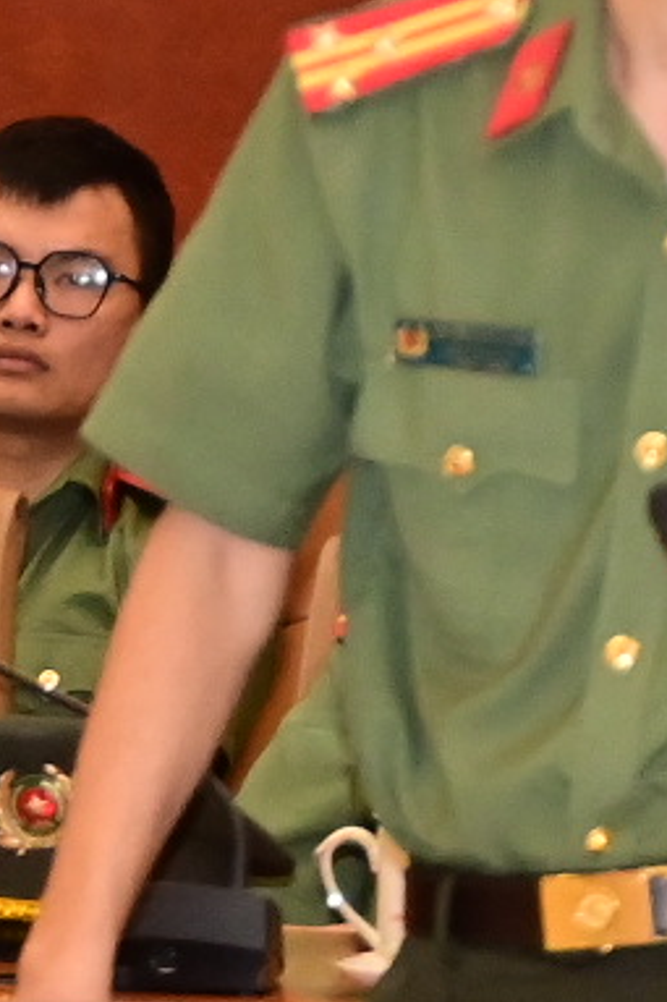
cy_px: 280
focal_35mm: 509
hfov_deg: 2.7
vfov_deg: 4.1
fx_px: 14158
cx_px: -421
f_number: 5.3
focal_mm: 66
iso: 3200
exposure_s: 1/200
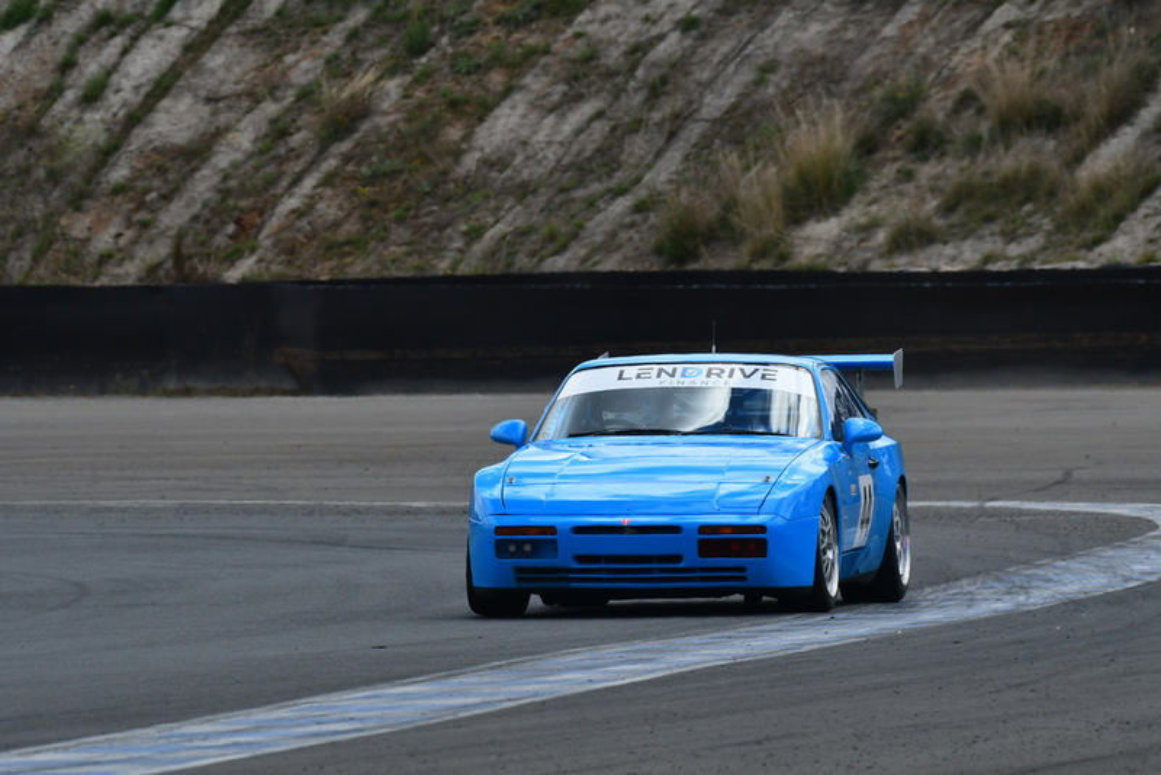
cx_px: 580
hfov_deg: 3.6
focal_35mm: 570
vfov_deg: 2.4
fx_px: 18388
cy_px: 388
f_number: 10
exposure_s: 1/640
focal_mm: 380
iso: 400
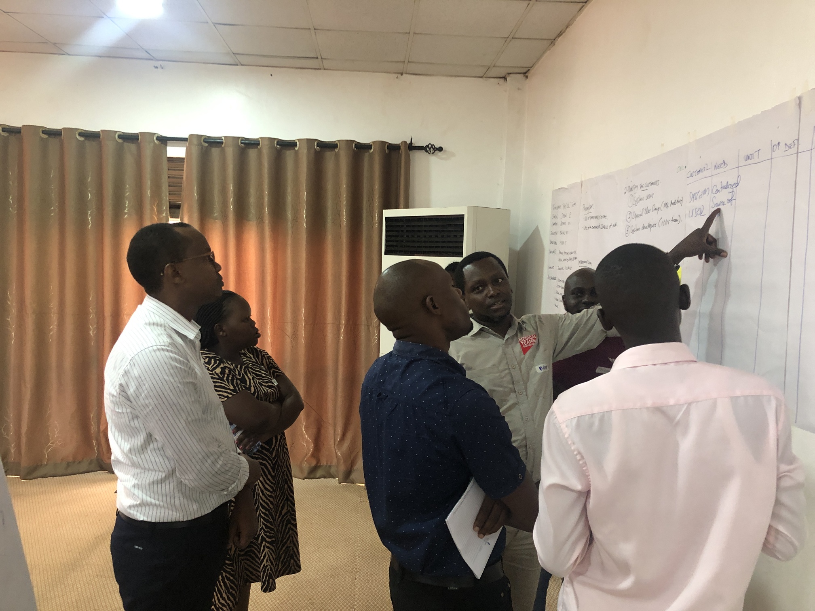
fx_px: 659
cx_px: 408
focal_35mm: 28
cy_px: 306
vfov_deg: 49.7
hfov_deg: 63.4
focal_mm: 4
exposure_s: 1/16
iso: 100
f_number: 1.8
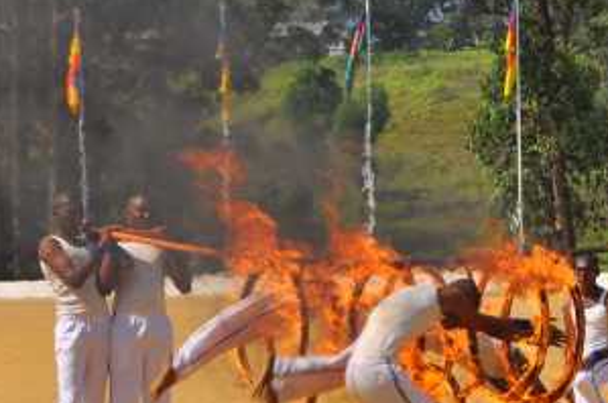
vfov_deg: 5.3
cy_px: 330
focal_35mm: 256
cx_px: 468
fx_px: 4314
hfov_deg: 8.0
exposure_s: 1/160
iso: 200
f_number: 18
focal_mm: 85
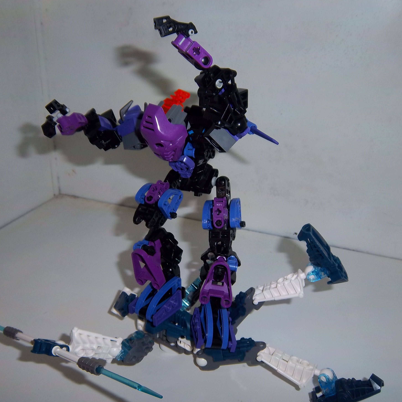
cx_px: 184
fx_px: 447
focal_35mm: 34
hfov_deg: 48.4
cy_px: 206
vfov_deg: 48.4
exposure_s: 1/30
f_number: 3.5
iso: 64
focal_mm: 5.05
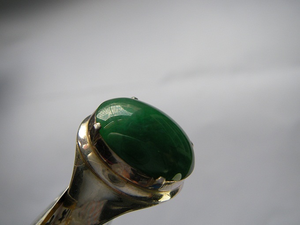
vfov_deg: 37.7
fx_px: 329
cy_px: 112
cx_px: 150
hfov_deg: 49.0
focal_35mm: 38
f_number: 3.3
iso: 50
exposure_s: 1/100
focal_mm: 6.3
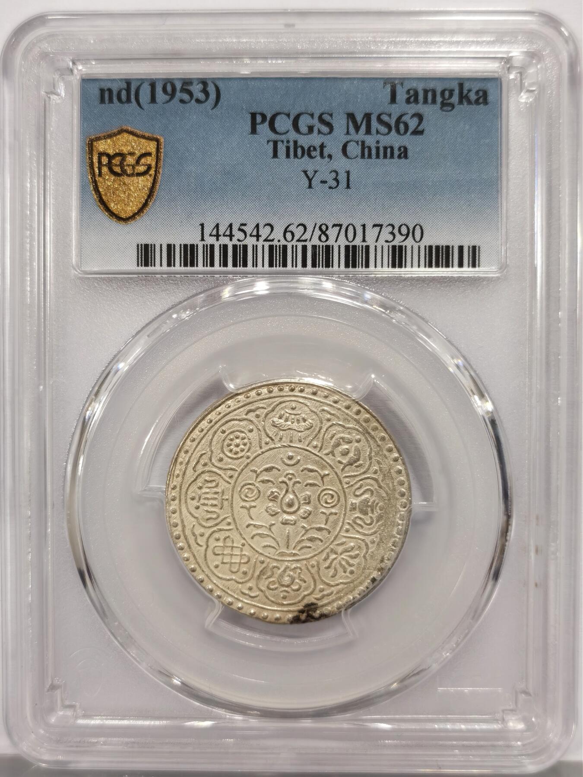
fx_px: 1213
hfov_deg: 27.0
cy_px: 388
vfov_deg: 35.5
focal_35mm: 54
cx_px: 292
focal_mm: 5.56
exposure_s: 1/100
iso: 100
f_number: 16
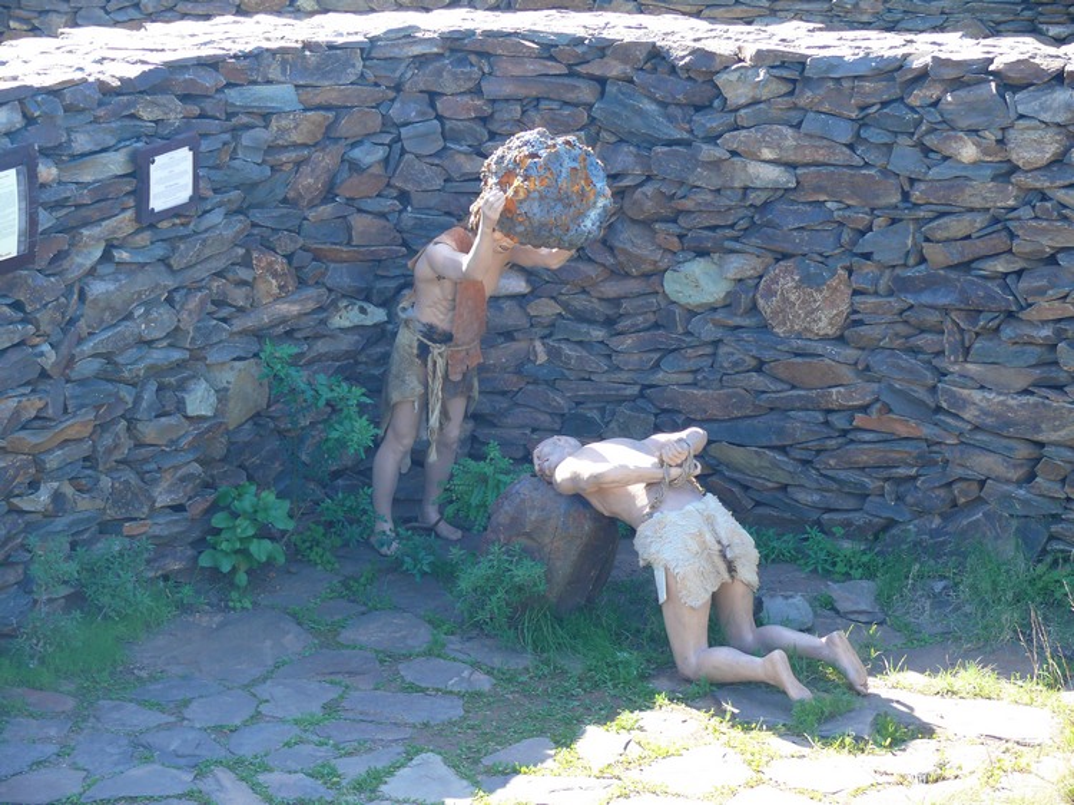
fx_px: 2605
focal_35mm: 84
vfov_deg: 17.6
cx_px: 537
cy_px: 402
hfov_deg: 23.3
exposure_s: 1/60
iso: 100
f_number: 3.2
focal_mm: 17.7
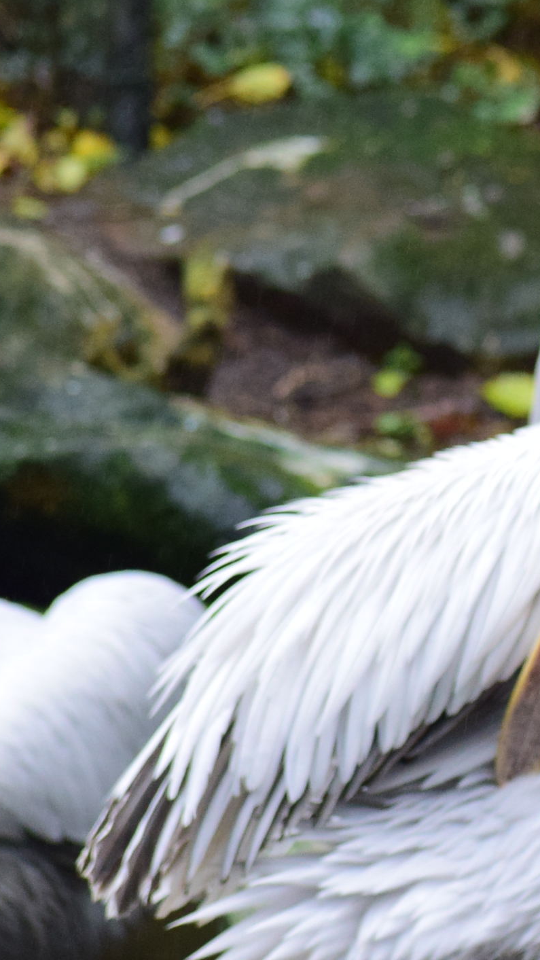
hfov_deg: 2.2
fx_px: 13998
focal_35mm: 550
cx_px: 1148
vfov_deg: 3.9
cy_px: 370
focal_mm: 110
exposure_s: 1/200
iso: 1000
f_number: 4.8
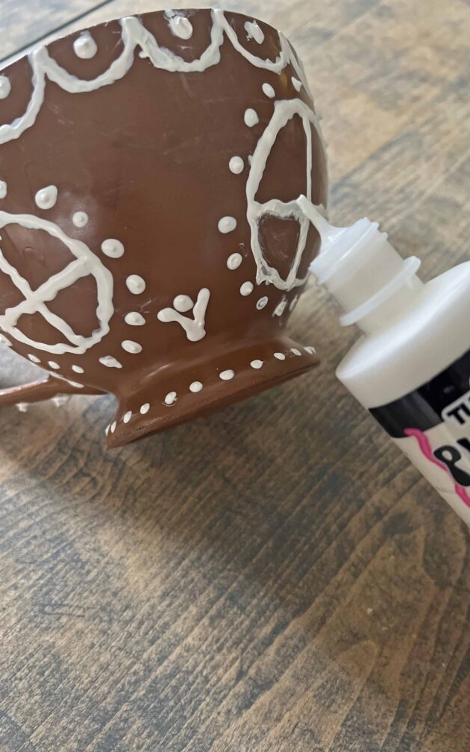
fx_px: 574
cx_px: 228
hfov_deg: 44.5
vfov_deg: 66.5
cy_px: 378
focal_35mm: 28
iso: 400
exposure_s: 1/40
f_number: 1.5
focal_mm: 5.7
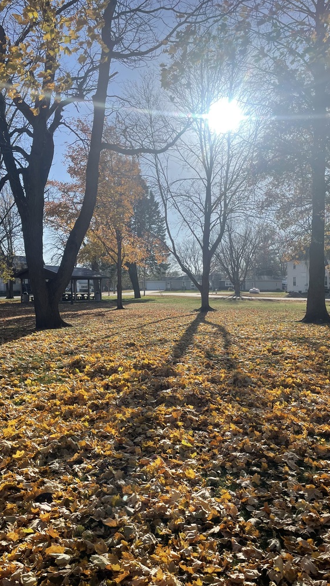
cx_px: 174
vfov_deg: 66.1
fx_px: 451
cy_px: 297
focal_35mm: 29
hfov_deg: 40.2
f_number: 1.6
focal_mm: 4.2
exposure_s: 1/4292
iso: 32
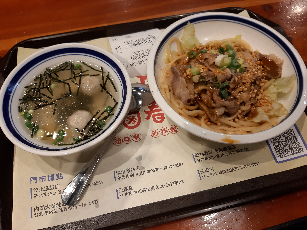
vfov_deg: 51.4
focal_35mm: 27
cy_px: 115
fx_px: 239
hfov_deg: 65.3
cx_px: 154
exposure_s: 1/60
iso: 80
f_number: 1.7
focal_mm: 3.93
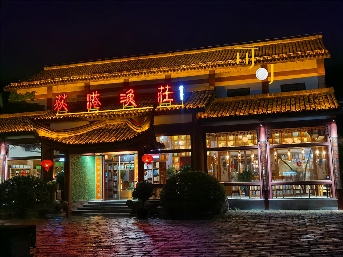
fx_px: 426
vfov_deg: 33.6
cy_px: 128
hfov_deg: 43.9
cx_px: 172
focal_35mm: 43
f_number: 1.6
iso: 200
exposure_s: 1/50
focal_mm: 5.56
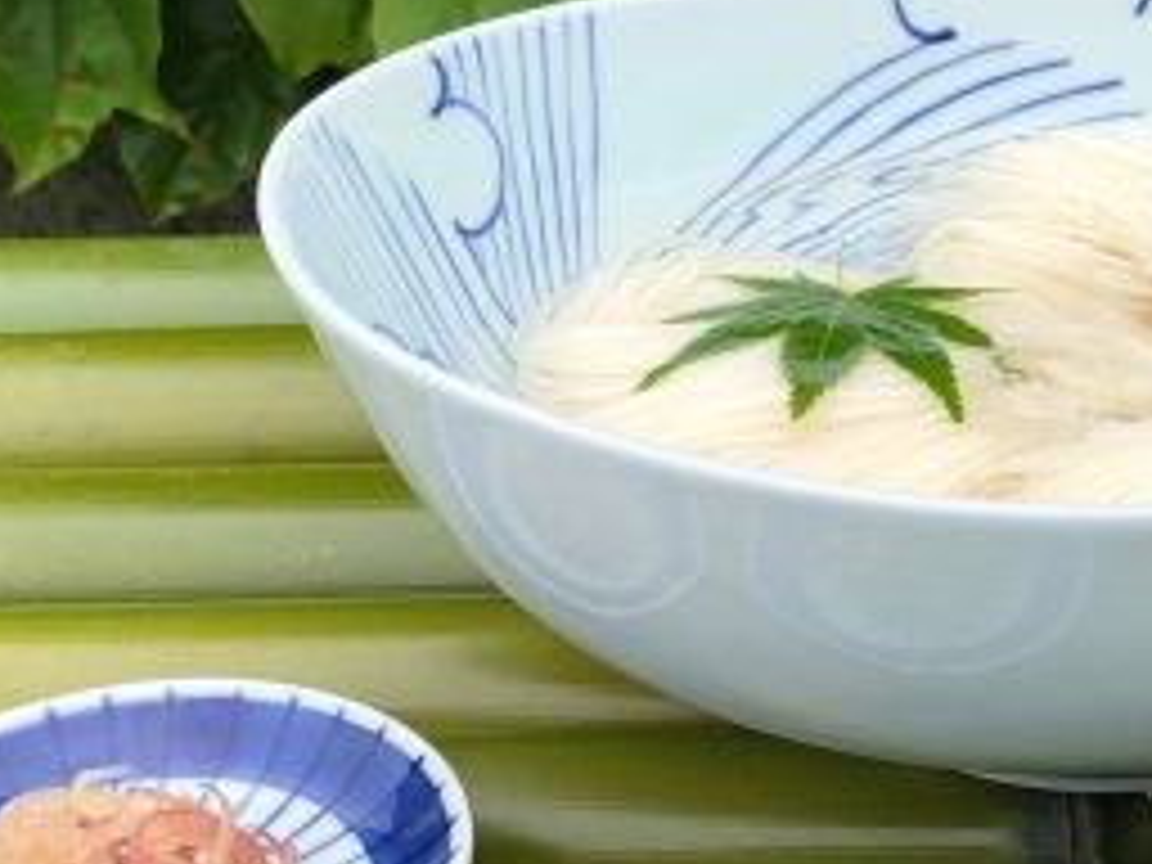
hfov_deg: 26.4
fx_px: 2330
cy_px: 684
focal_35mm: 70
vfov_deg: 20.8
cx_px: 1130
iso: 20
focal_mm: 3.99
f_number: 1.8
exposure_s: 1/889
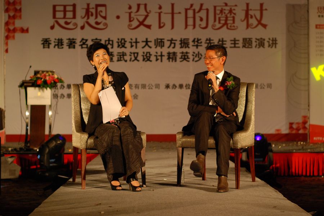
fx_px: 676
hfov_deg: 27.0
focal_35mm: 75
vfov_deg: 18.2
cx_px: 162
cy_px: 108
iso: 800
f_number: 2.8
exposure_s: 1/160
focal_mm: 50
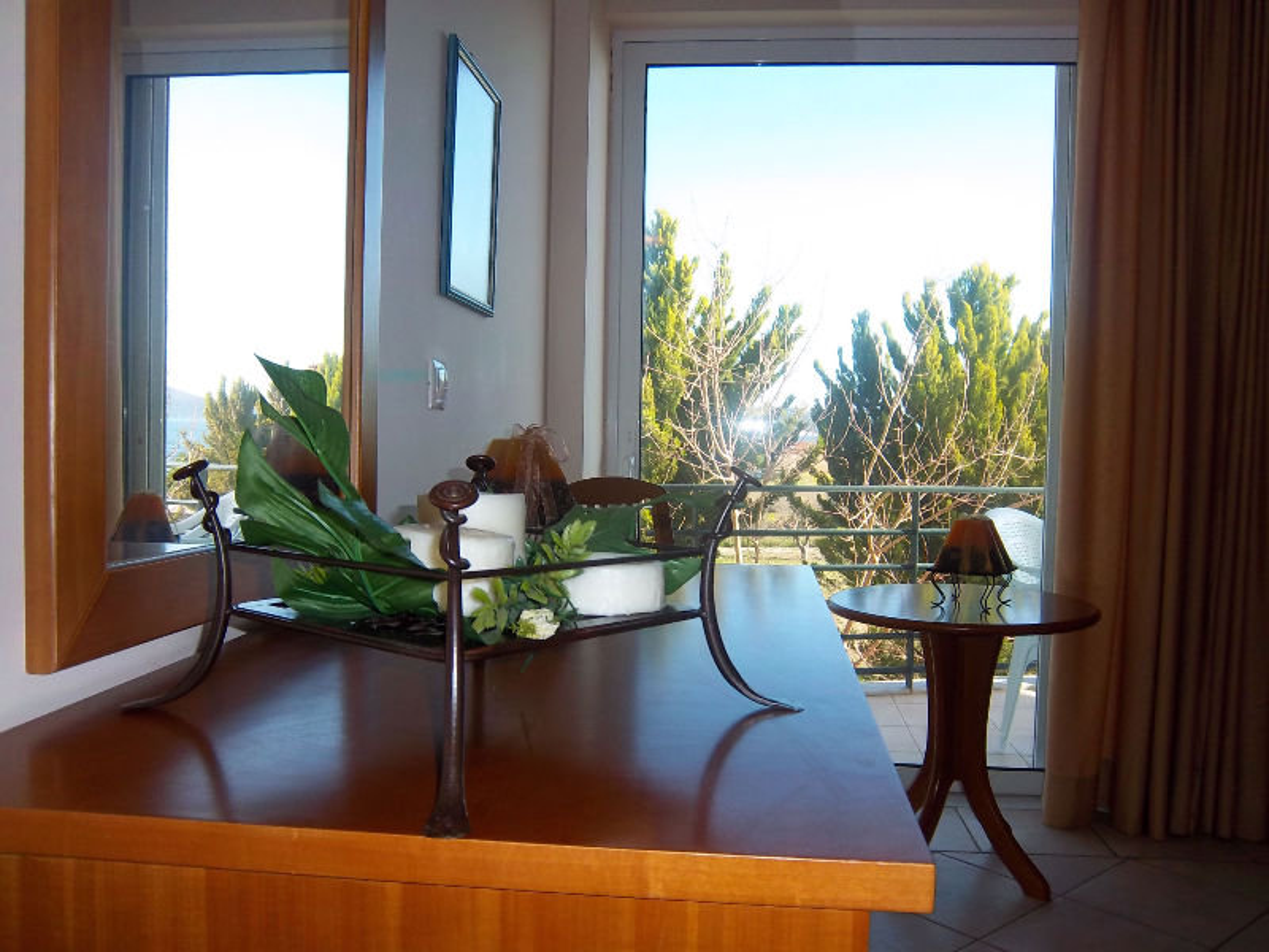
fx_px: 1026
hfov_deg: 63.4
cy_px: 476
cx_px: 634
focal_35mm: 28
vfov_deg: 49.7
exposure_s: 1/160
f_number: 3.5
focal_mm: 5.05
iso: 64
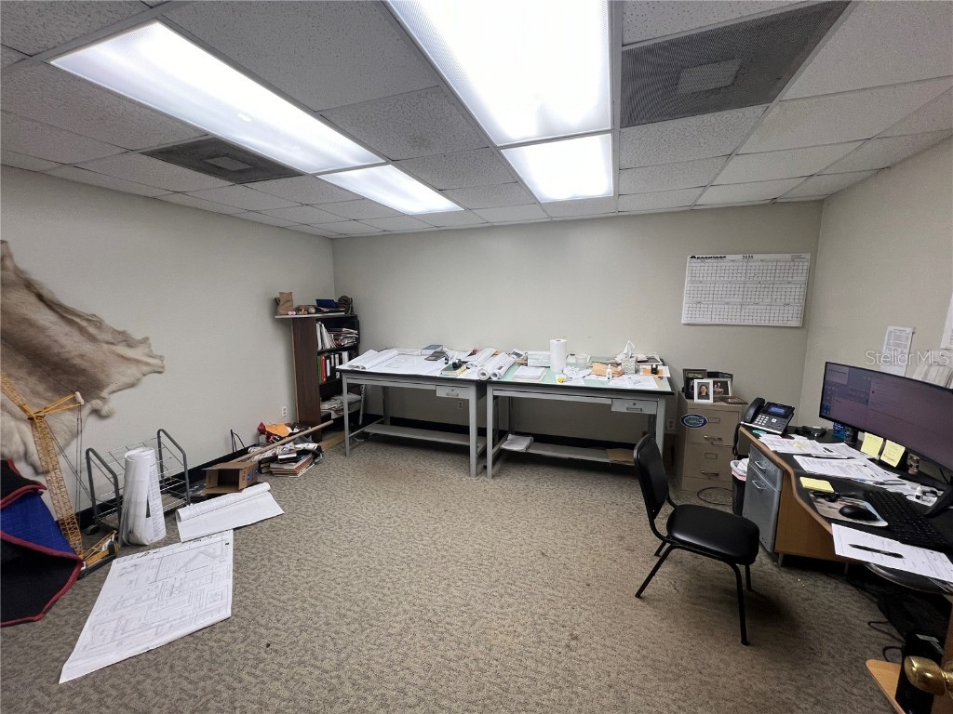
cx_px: 476
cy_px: 357
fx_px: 358
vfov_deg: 89.9
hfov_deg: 106.2
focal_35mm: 13
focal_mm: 1.57
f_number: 1.8
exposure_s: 1/120
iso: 80
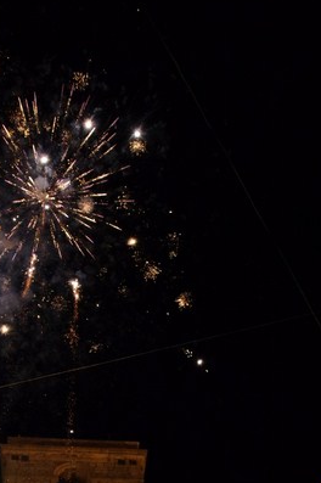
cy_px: 361
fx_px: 1166
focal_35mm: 87
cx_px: 91
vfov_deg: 23.2
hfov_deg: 15.6
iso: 3200
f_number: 6.3
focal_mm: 31
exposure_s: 1/60
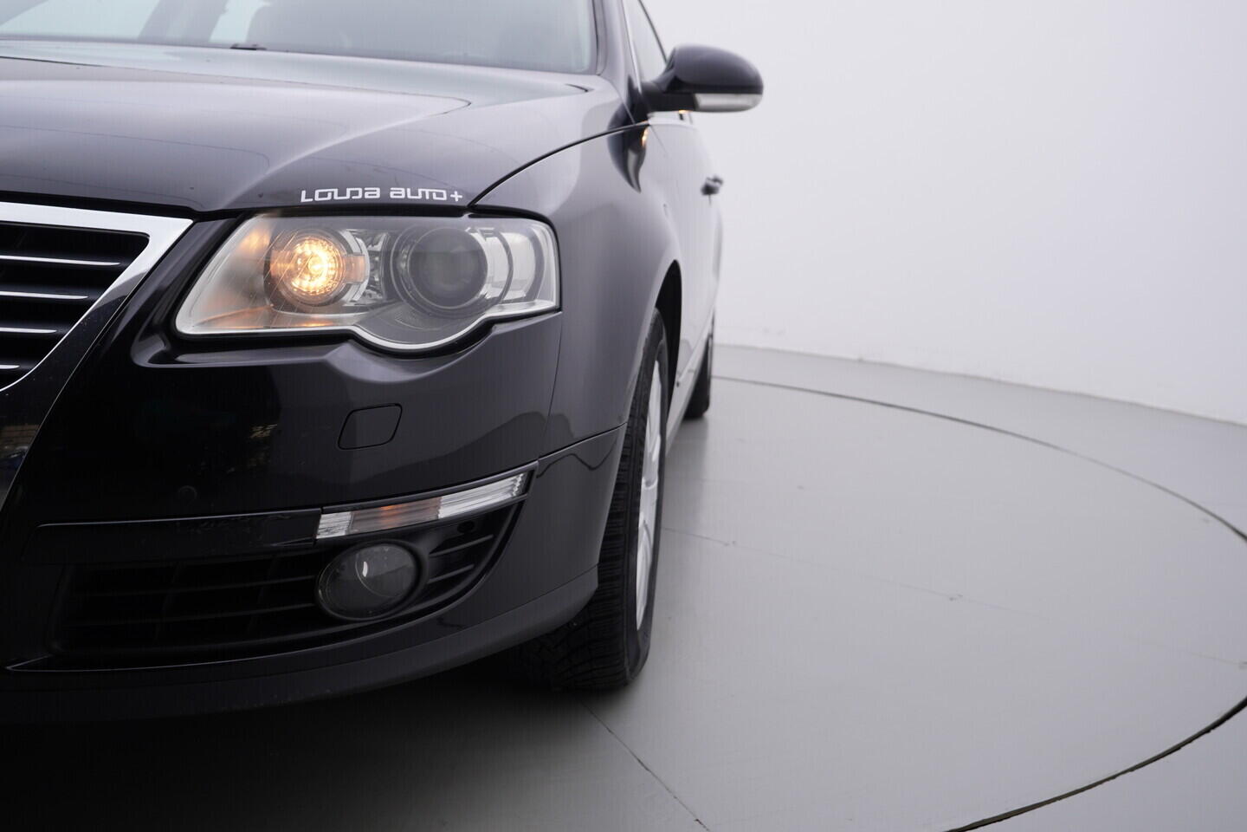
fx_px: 1247
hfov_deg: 53.1
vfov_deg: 36.9
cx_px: 624
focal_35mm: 36
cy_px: 416
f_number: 4
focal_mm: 24
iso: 125
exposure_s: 1/80
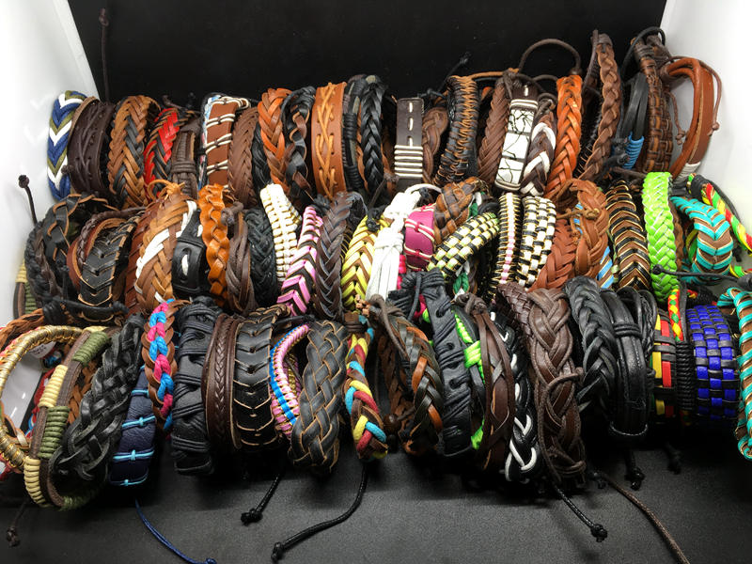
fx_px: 630
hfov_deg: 61.7
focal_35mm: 29
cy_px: 282
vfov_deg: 48.2
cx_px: 376
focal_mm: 4.15
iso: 25
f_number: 2.2
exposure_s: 1/100
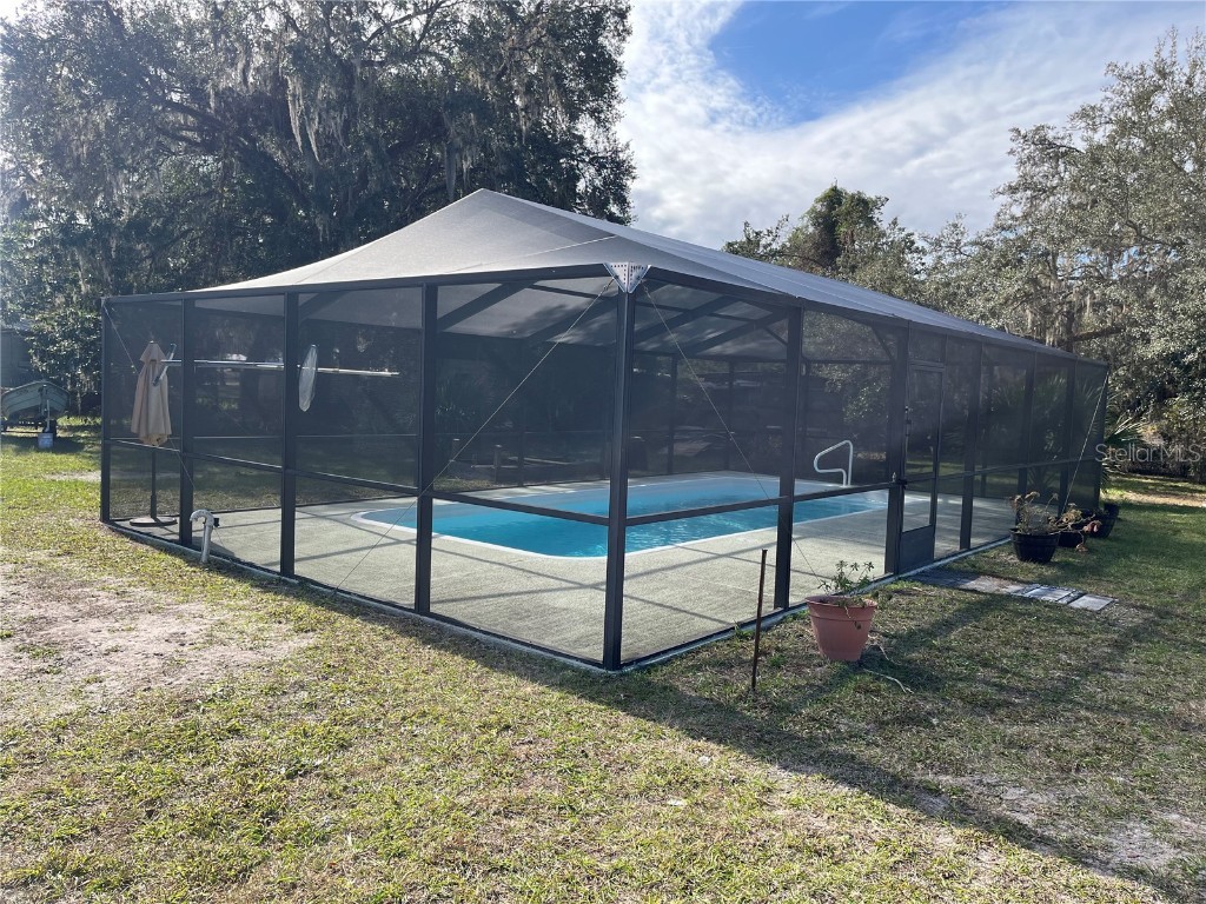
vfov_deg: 53.1
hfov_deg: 67.3
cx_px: 603
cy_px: 452
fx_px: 906
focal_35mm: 26
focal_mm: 5.1
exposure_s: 1/1748
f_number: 1.6
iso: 50
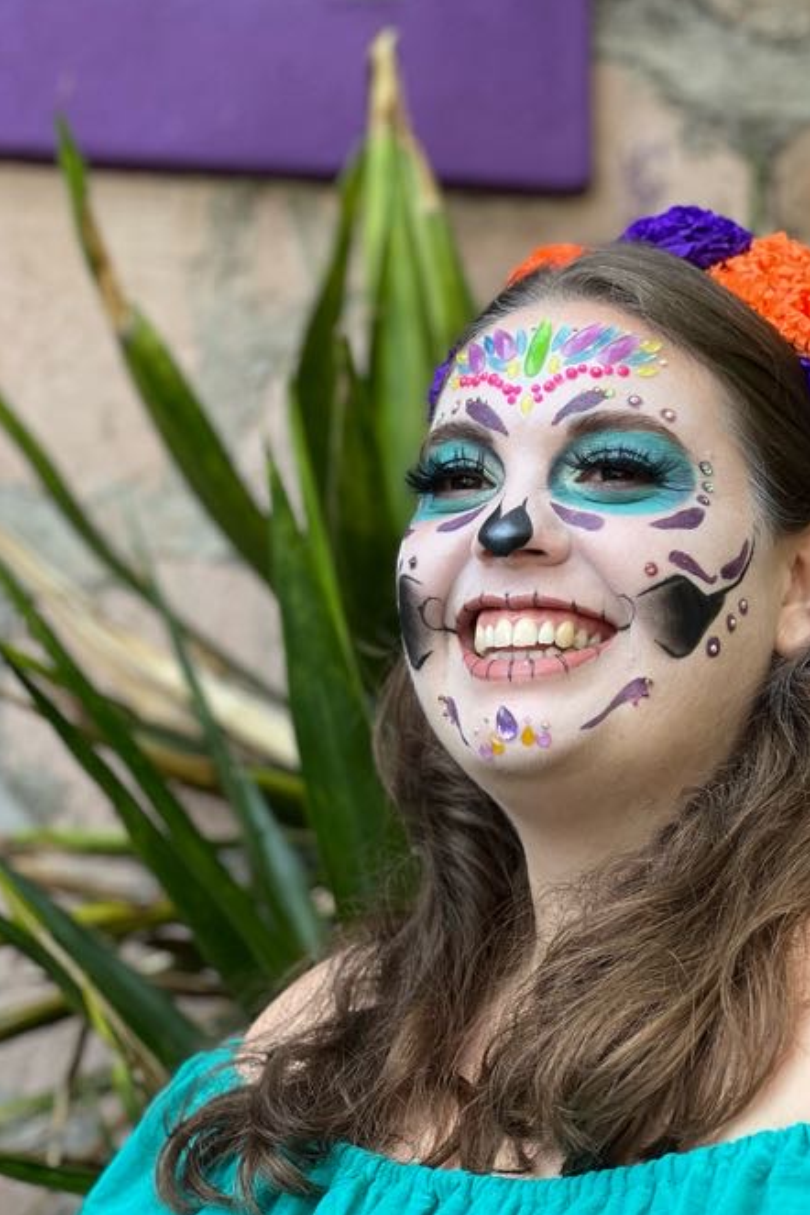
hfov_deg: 13.5
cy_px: 641
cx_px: 569
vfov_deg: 20.2
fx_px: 3408
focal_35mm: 101
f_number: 2.8
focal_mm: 9
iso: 64
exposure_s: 1/121
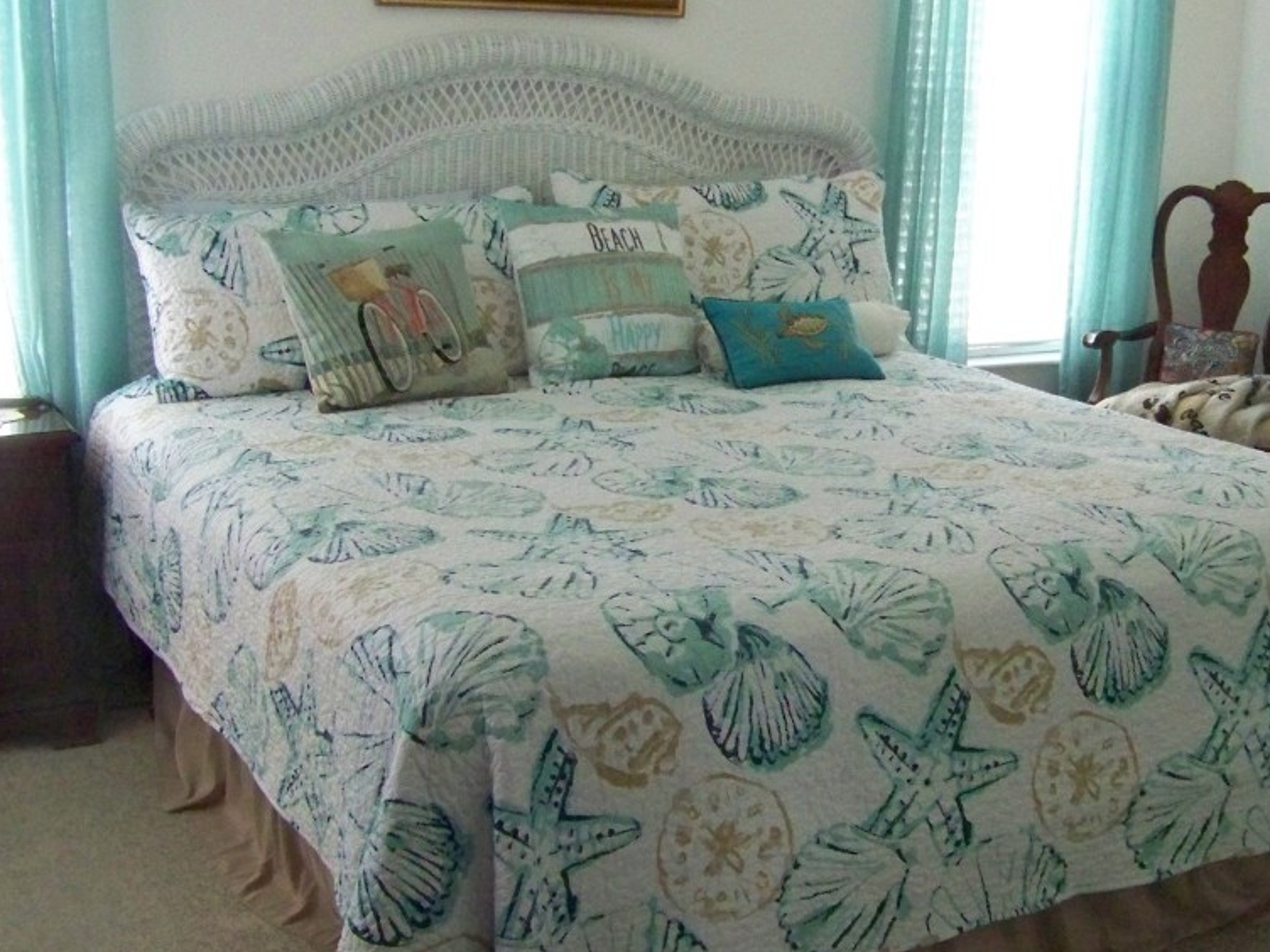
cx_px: 779
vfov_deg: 29.7
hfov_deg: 38.7
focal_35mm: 49
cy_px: 481
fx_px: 1798
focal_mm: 5.85
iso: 640
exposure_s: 1/30
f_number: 2.8
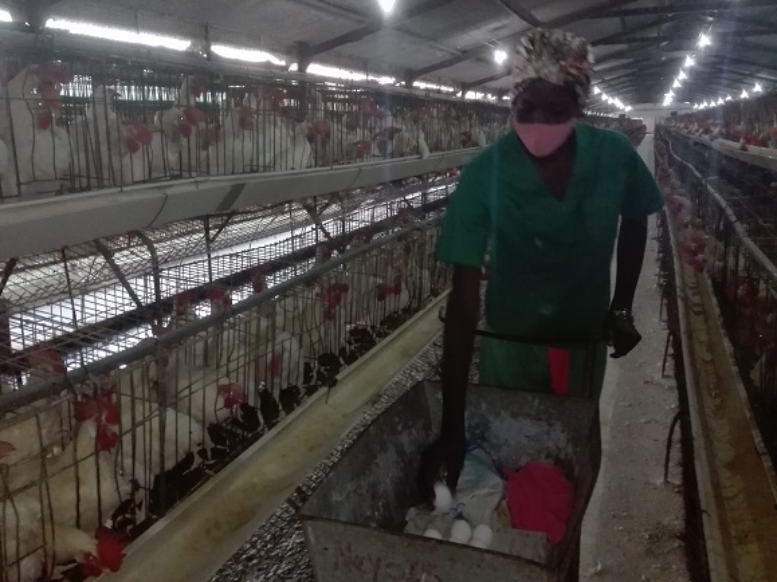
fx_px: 628
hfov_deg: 63.5
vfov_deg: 49.7
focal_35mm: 28
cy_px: 288
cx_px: 386
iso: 1660
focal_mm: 3.79
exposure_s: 1/20
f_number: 2
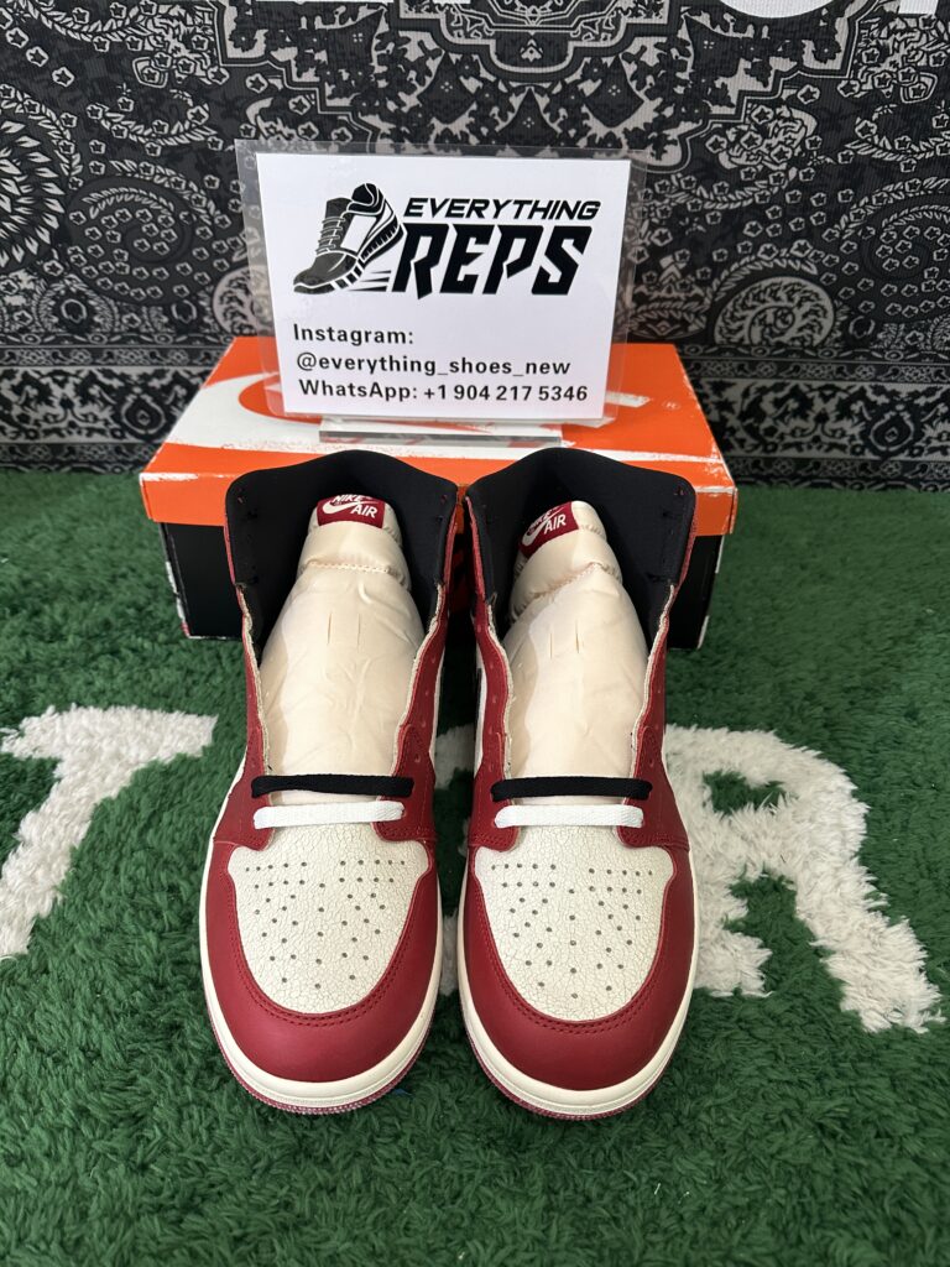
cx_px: 475
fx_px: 878
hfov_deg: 56.8
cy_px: 634
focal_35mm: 24
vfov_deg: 71.6
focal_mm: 6.86
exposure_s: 1/50
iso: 400
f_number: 1.78
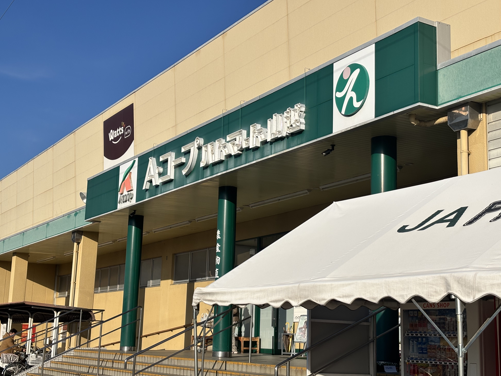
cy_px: 191
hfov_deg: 35.5
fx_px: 782
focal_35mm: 54
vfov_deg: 27.0
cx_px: 247
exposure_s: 1/5618
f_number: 1.6
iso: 40
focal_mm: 5.96
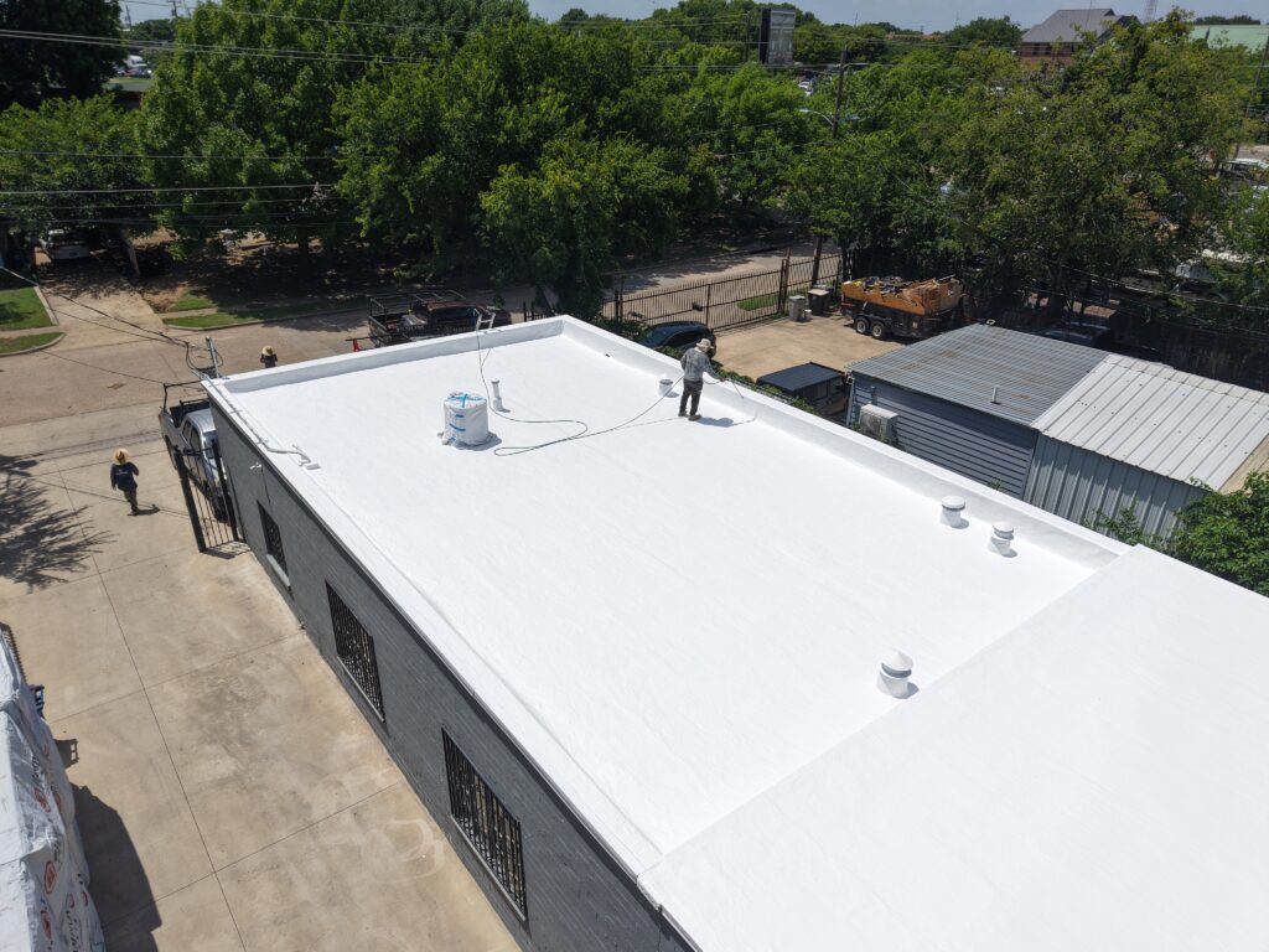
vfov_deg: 56.8
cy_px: 476
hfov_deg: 71.6
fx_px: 880
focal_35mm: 24
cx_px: 634
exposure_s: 1/8000
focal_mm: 8.67
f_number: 1.8
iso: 150
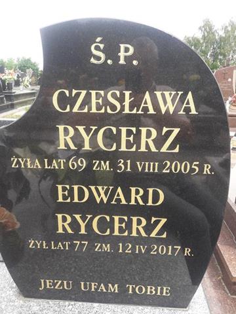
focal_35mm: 28
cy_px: 157
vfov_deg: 63.4
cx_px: 118
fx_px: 255
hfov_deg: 49.7
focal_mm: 3.7
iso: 40
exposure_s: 1/347
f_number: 1.9
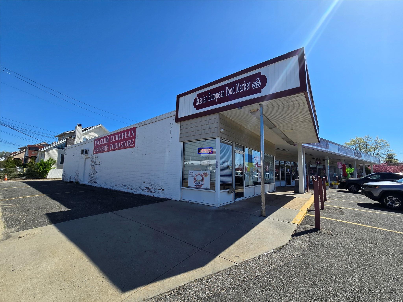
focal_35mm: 13
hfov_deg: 106.2
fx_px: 151
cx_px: 202
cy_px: 151
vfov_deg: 89.9
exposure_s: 1/2296
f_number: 2.2
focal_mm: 2.2
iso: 50
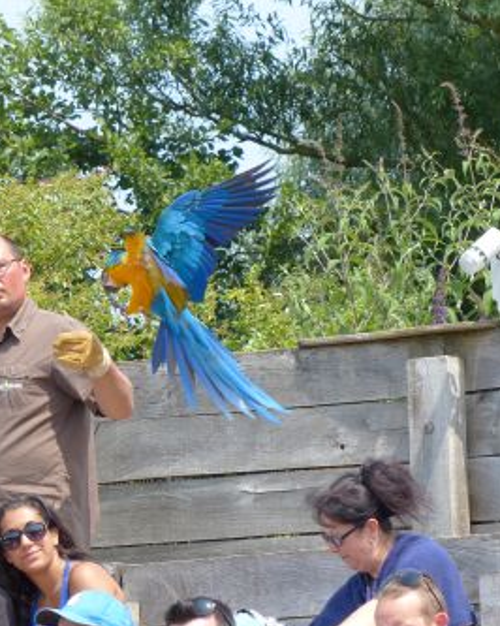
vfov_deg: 5.0
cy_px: 290
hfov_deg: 4.0
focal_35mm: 386
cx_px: 120
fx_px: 7147
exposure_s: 1/500
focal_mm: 47.4
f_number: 4
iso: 100
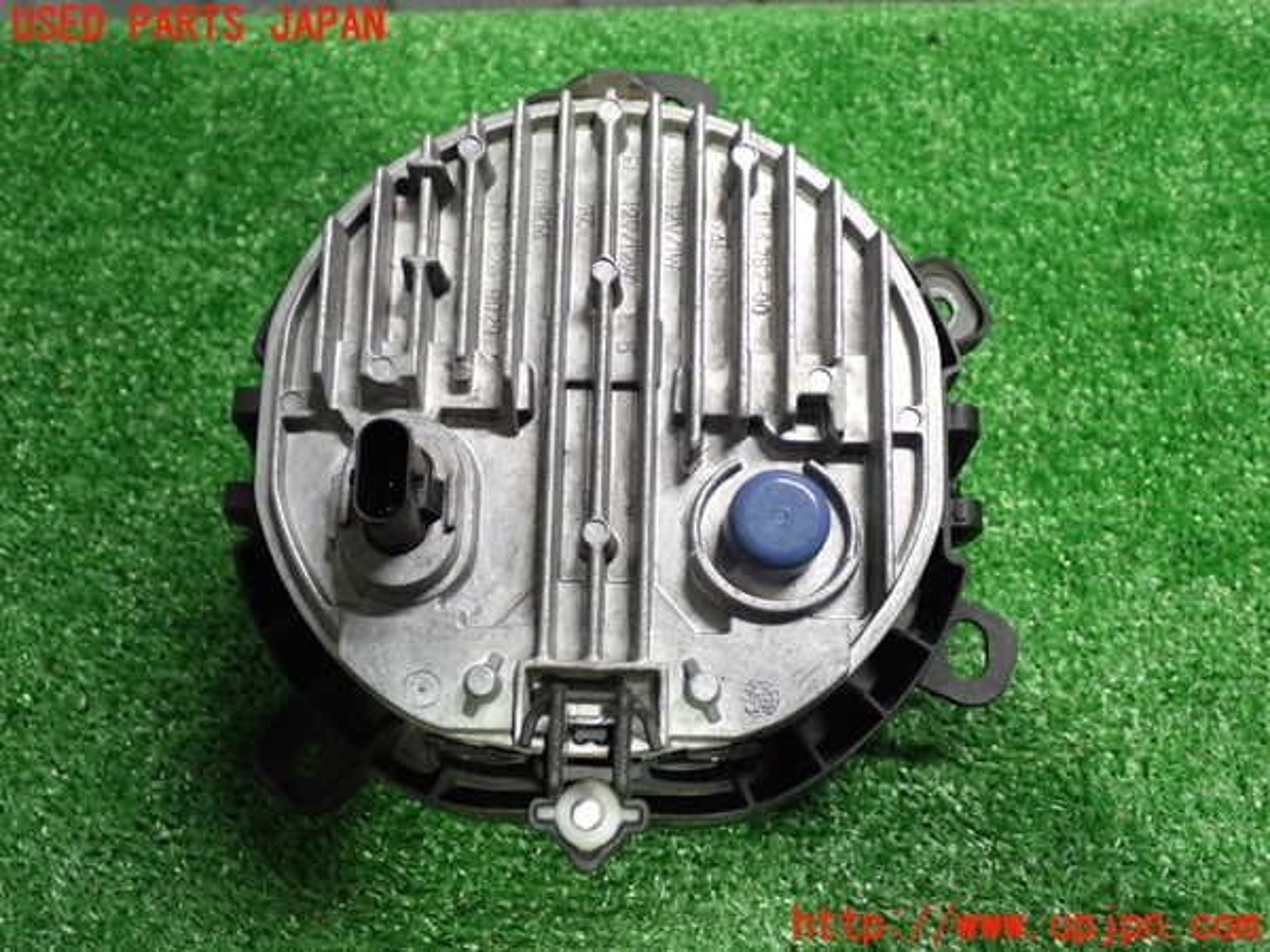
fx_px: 1504
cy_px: 476
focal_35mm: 41
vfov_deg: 35.1
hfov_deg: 45.8
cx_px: 635
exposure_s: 1/30
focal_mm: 7.31
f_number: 2.8
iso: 800
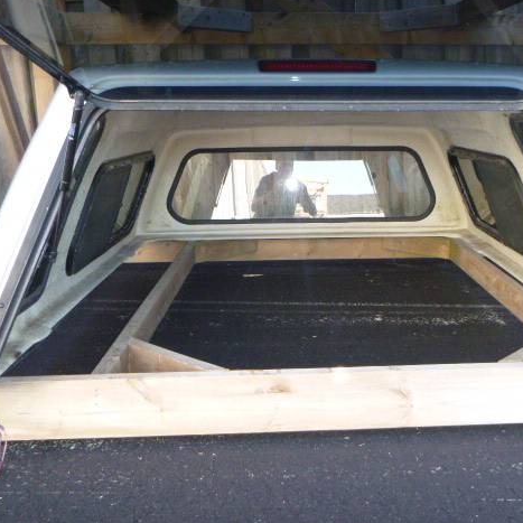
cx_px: 317
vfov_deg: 41.9
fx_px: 684
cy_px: 264
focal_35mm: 40
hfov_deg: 41.6
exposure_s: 1/60
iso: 400
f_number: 4.3
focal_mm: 5.9
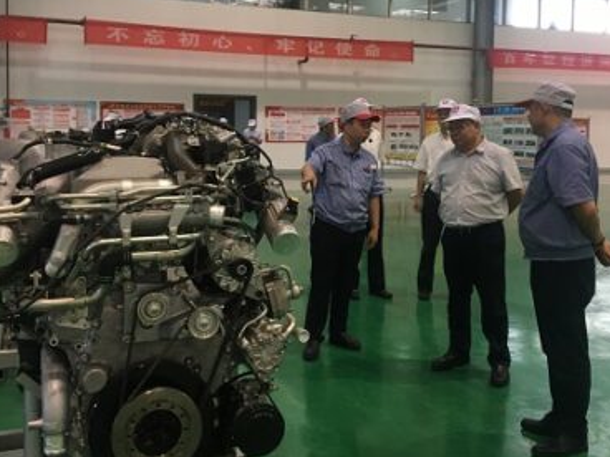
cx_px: 357
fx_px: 740
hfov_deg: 44.6
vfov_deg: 34.1
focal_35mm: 42
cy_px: 157
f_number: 2.2
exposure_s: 1/33
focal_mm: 4.15
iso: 100
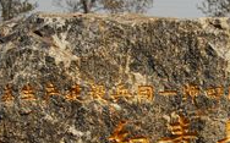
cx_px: 190
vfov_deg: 12.2
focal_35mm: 106
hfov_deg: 19.4
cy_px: 144
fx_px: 664
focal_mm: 26
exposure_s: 1/8000
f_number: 4
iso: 400
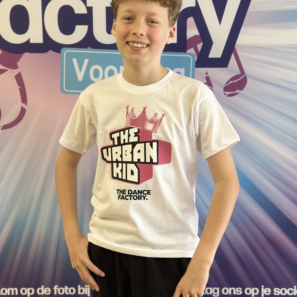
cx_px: 143
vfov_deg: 28.6
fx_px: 582
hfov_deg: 28.6
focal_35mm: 60
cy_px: 127
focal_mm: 6.86
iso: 100
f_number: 1.78
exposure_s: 1/121
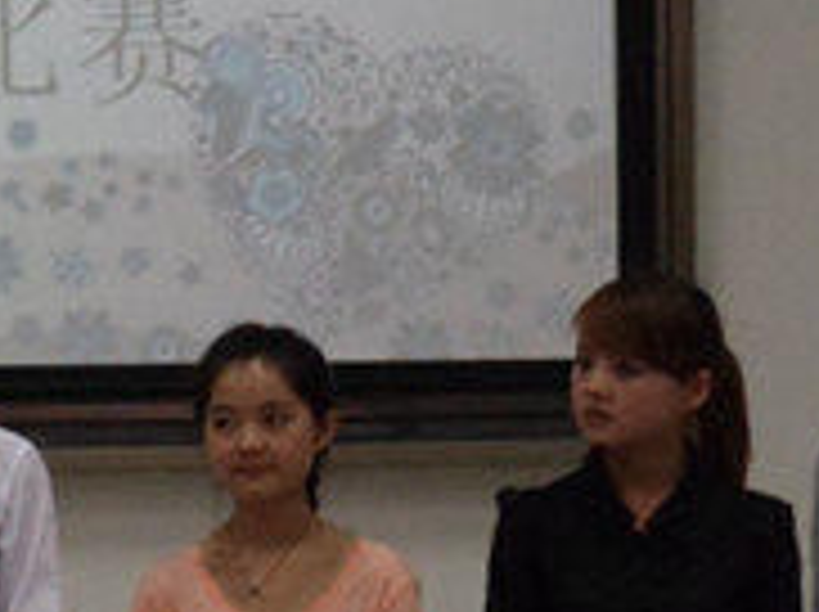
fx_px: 6403
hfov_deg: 7.2
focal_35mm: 271
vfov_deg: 5.5
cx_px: -508
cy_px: 288
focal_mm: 15.4
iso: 400
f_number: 4.4
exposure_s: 1/30
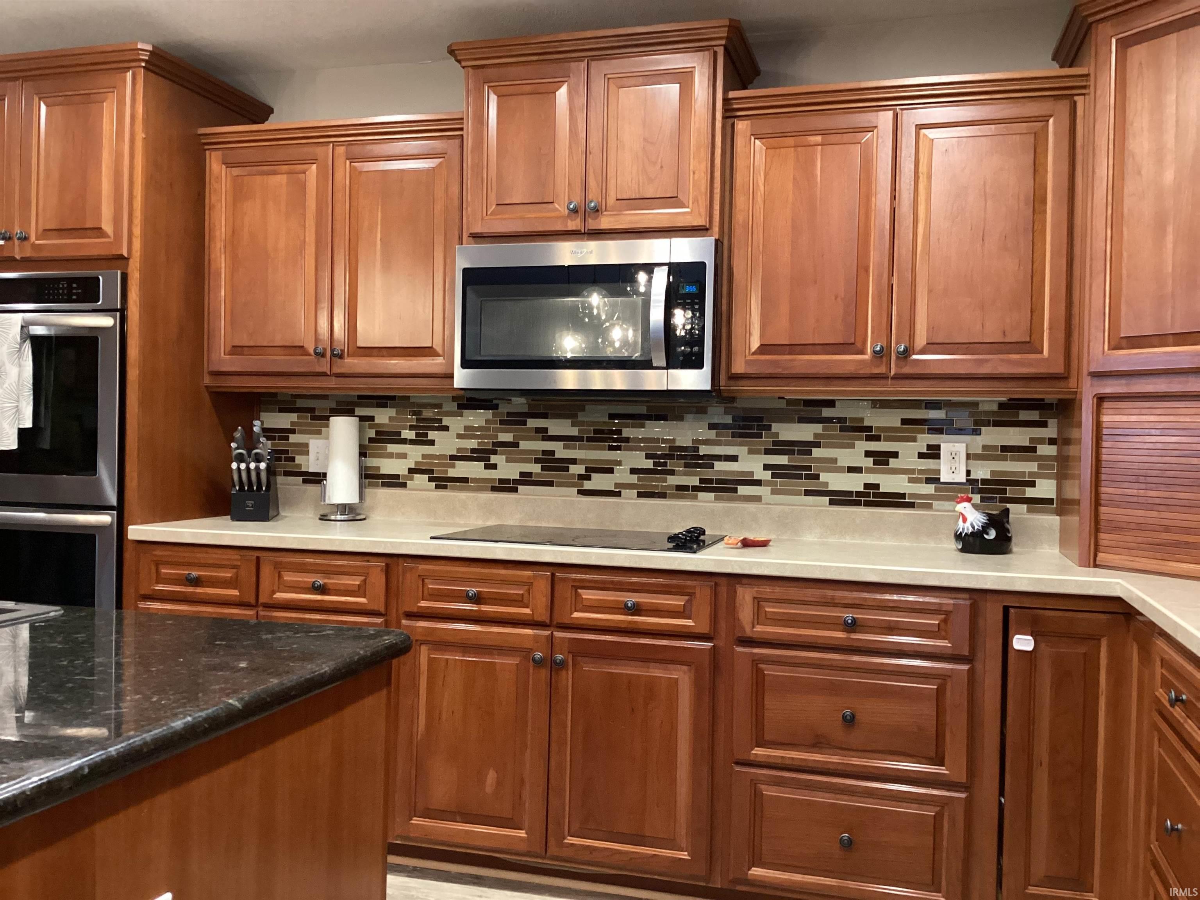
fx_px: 1075
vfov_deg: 45.4
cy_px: 450
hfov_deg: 58.4
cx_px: 600
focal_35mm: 31
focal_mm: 3.3
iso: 320
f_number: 2.4
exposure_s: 1/40
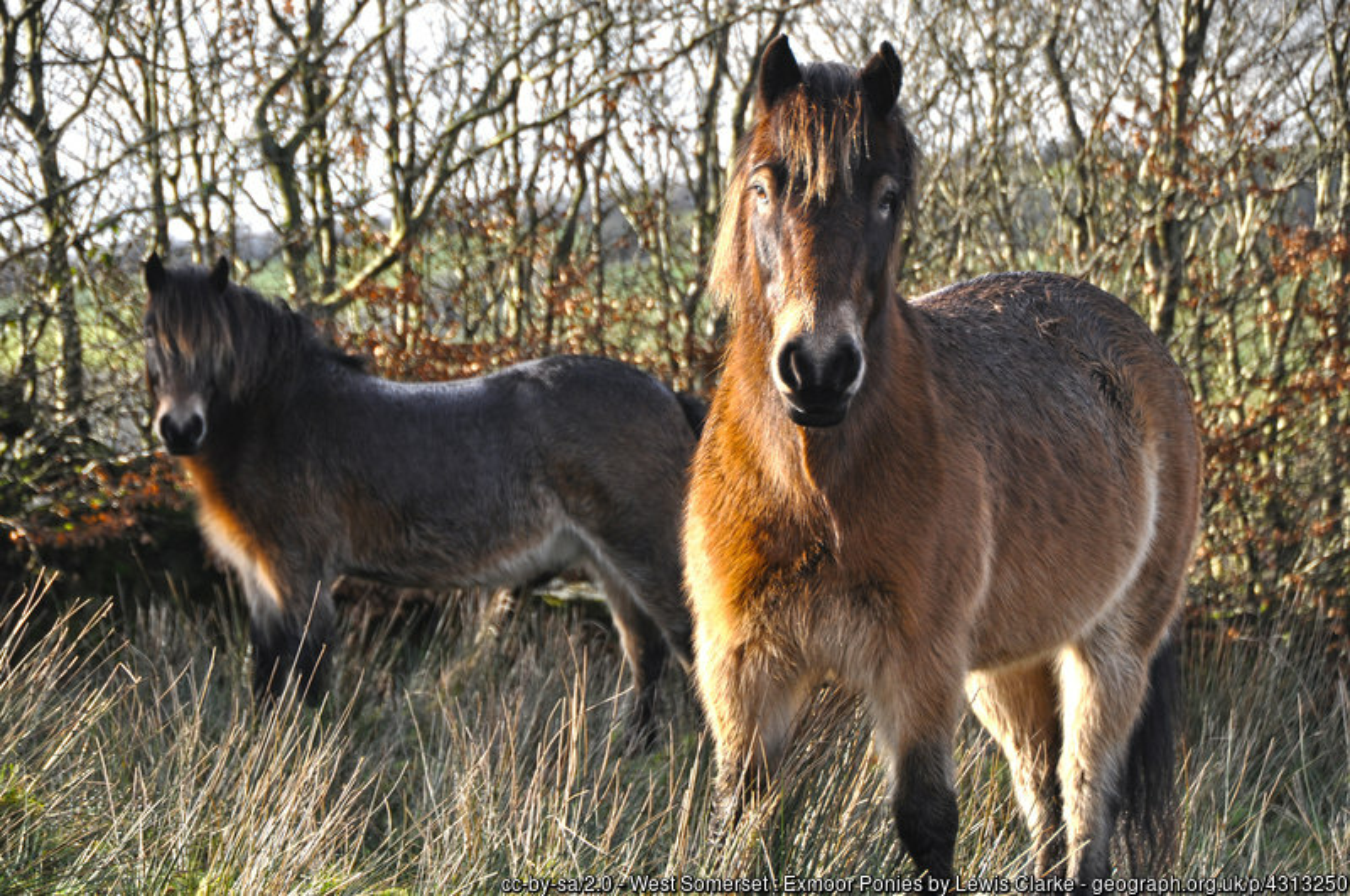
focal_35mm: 165
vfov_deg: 8.3
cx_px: 675
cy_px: 448
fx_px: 6179
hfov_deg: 12.5
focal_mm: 110
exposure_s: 1/160
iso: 200
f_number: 6.3
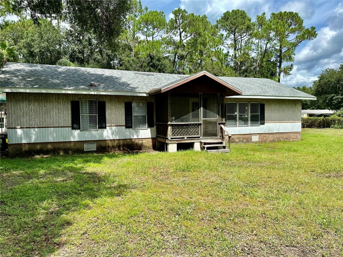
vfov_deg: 56.8
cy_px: 128
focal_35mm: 24
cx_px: 172
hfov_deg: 71.6
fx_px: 238
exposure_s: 1/3058
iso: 80
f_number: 1.78
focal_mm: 6.86
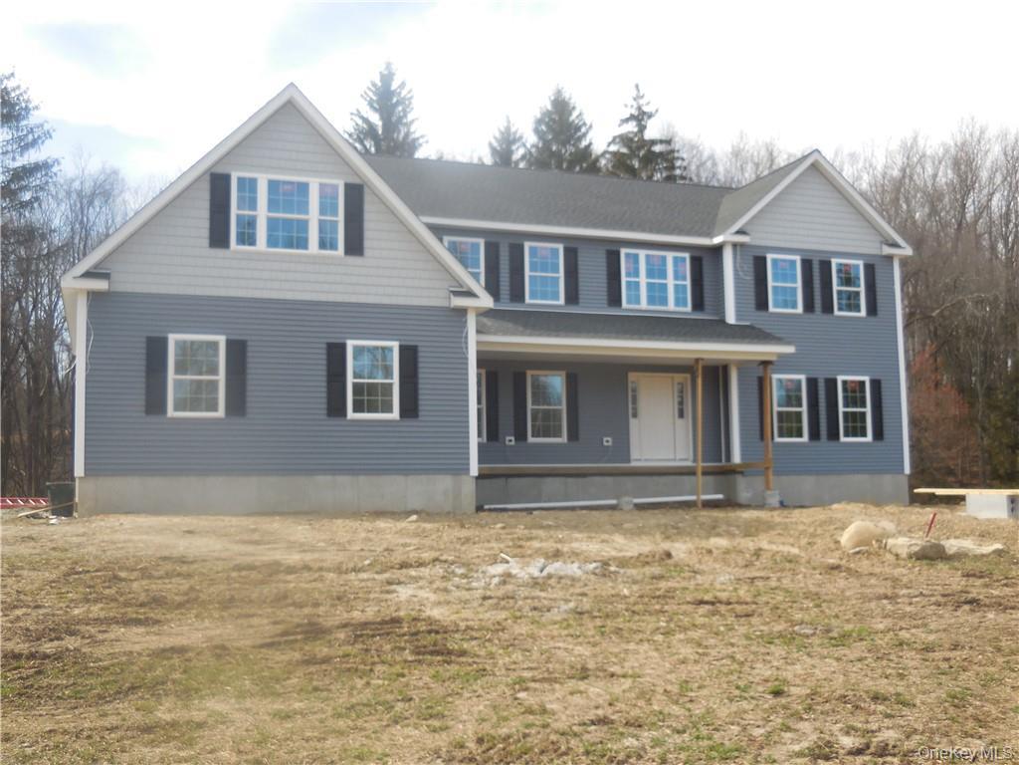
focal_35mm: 39
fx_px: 1148
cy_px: 382
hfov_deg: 47.9
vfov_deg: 36.8
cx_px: 510
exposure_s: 1/400
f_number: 3.9
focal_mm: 7
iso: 125
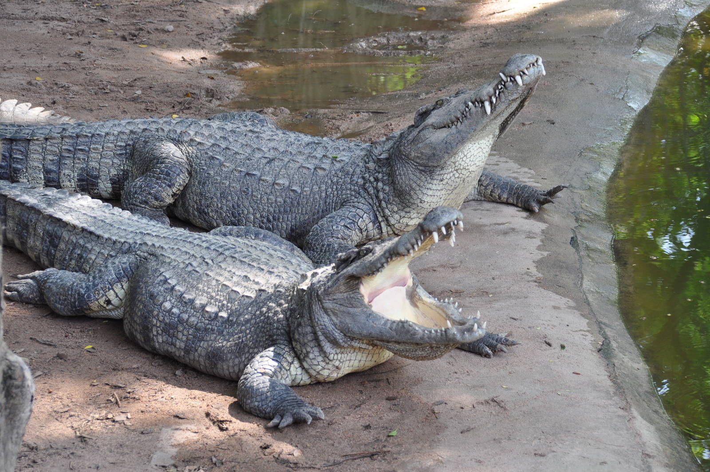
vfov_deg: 8.2
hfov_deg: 12.2
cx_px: 355
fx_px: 3310
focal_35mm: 168
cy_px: 236
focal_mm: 112
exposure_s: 1/80
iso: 400
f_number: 5.6
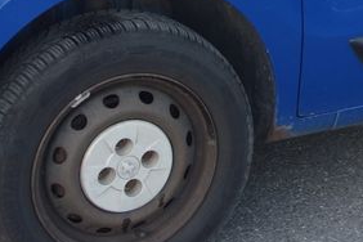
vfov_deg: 11.2
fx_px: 1200
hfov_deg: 16.9
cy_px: -81
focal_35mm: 119
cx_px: 337
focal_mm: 10.4
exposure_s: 1/100
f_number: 2.2
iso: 125
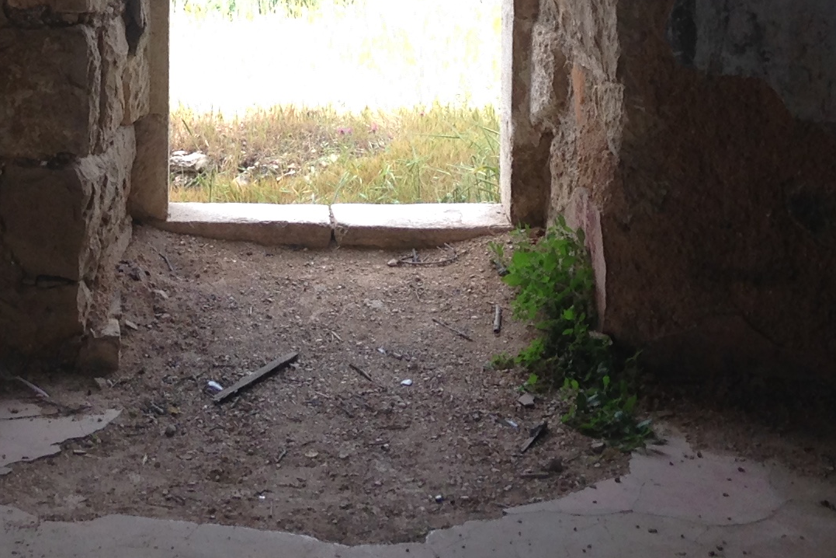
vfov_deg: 12.4
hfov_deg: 19.5
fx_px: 2415
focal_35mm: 104
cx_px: 213
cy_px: -324
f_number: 2.4
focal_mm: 4.12
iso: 50
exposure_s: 1/249
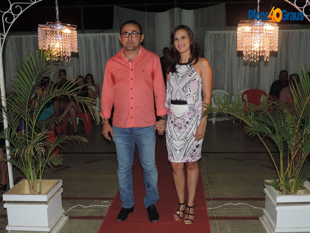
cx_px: 155
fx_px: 358
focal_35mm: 40
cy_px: 116
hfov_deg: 46.8
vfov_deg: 35.9
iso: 200
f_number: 3.3
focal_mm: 7.1
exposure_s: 1/30
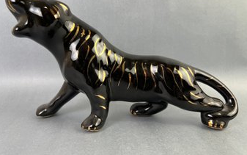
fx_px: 189
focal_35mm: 28
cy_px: 75
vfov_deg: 44.6
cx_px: 123
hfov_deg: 66.4
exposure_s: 1/120
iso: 50
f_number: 1.5
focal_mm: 5.7
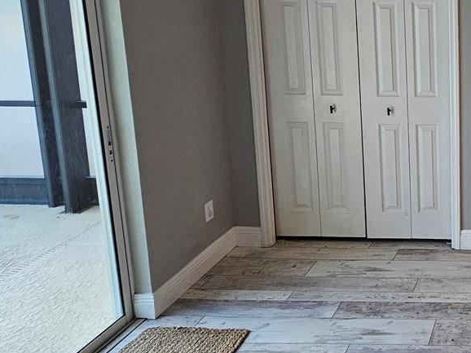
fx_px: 490
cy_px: 58
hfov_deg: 39.9
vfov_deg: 37.8
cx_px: 539
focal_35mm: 36
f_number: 2.2
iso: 64
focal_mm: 2.2
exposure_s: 1/77.4
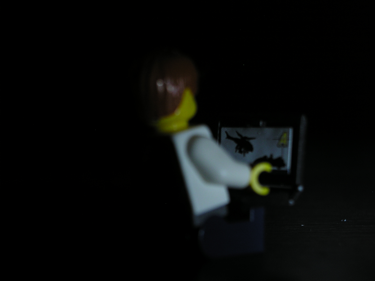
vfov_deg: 15.1
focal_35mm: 98
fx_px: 1061
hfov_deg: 20.0
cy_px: 140
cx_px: 188
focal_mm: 20.4
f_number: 3.8
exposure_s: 1/29
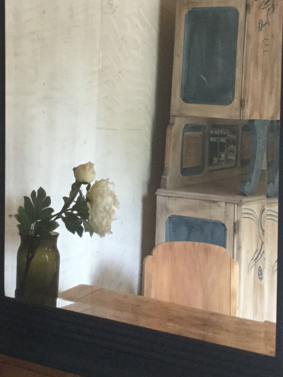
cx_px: 117
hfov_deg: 25.6
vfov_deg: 33.3
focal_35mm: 57
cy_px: 112
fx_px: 621
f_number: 2.4
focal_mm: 3.3
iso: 200
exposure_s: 1/33
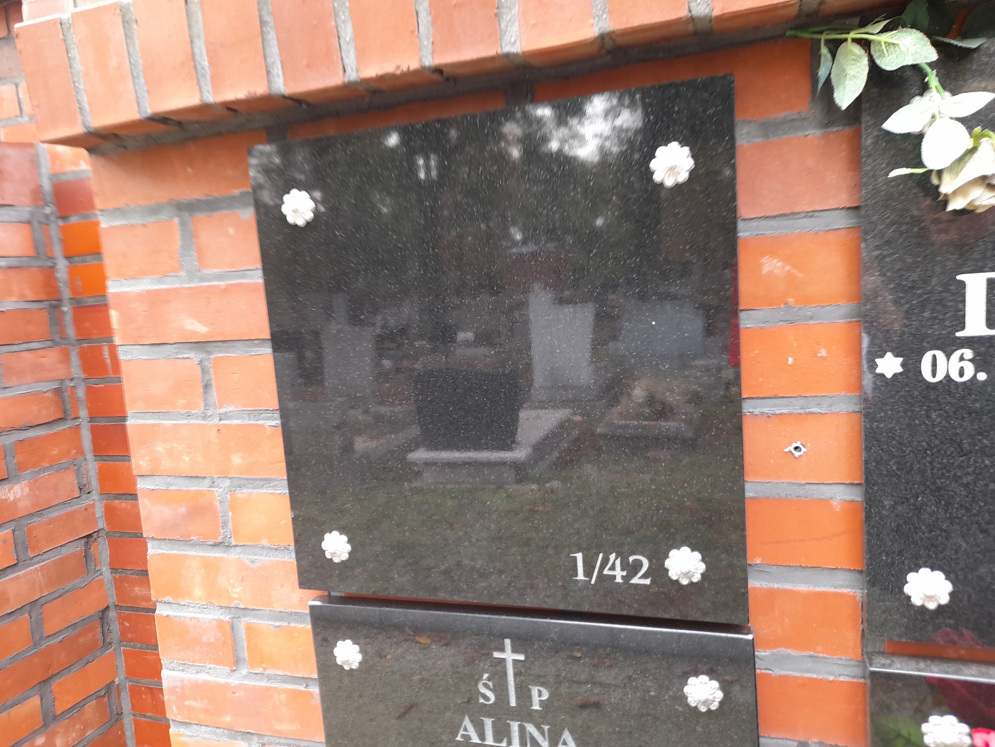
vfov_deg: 54.9
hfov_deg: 69.4
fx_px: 719
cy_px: 374
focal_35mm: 25
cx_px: 498
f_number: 2
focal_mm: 4.6
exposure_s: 1/50
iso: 80
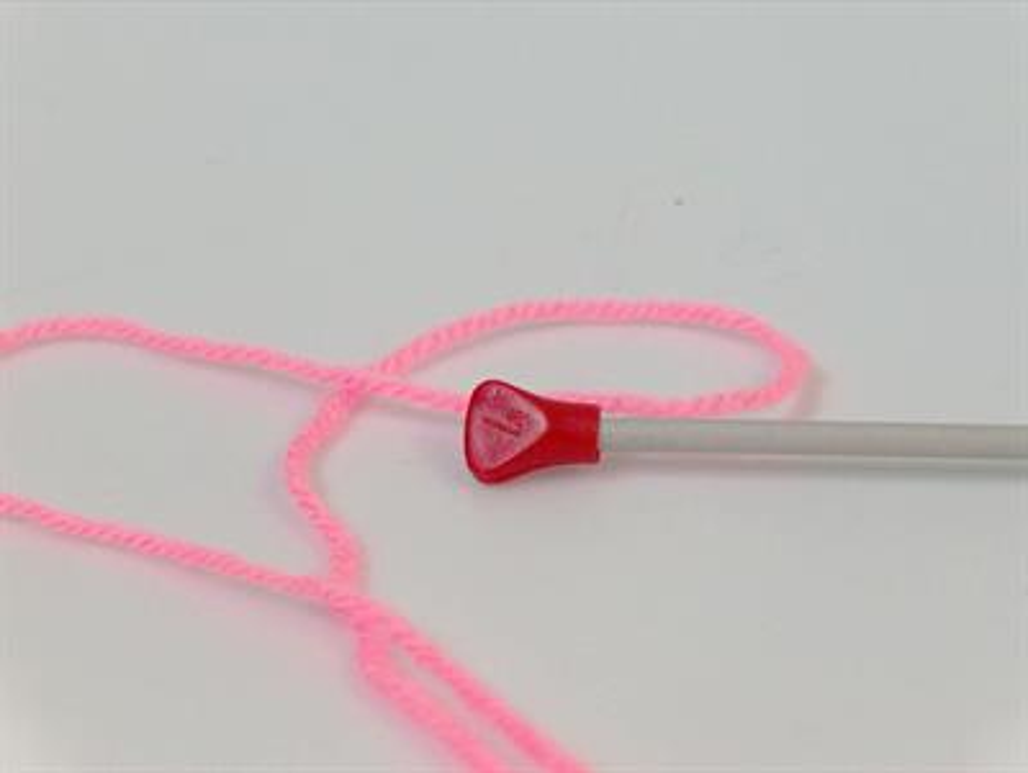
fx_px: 2944
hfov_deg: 19.8
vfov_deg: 15.0
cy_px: 386
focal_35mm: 99
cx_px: 514
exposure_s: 1/51.7
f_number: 2.9
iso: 200
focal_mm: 20.29
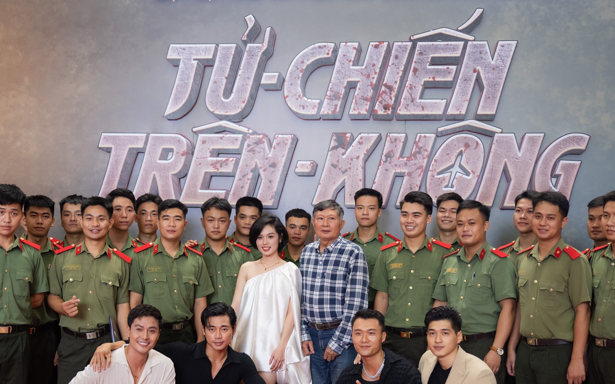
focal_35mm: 52
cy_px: 255
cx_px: 298
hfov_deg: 38.9
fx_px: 871
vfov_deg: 24.7
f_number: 2.8
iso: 1250
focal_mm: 35
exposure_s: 1/200
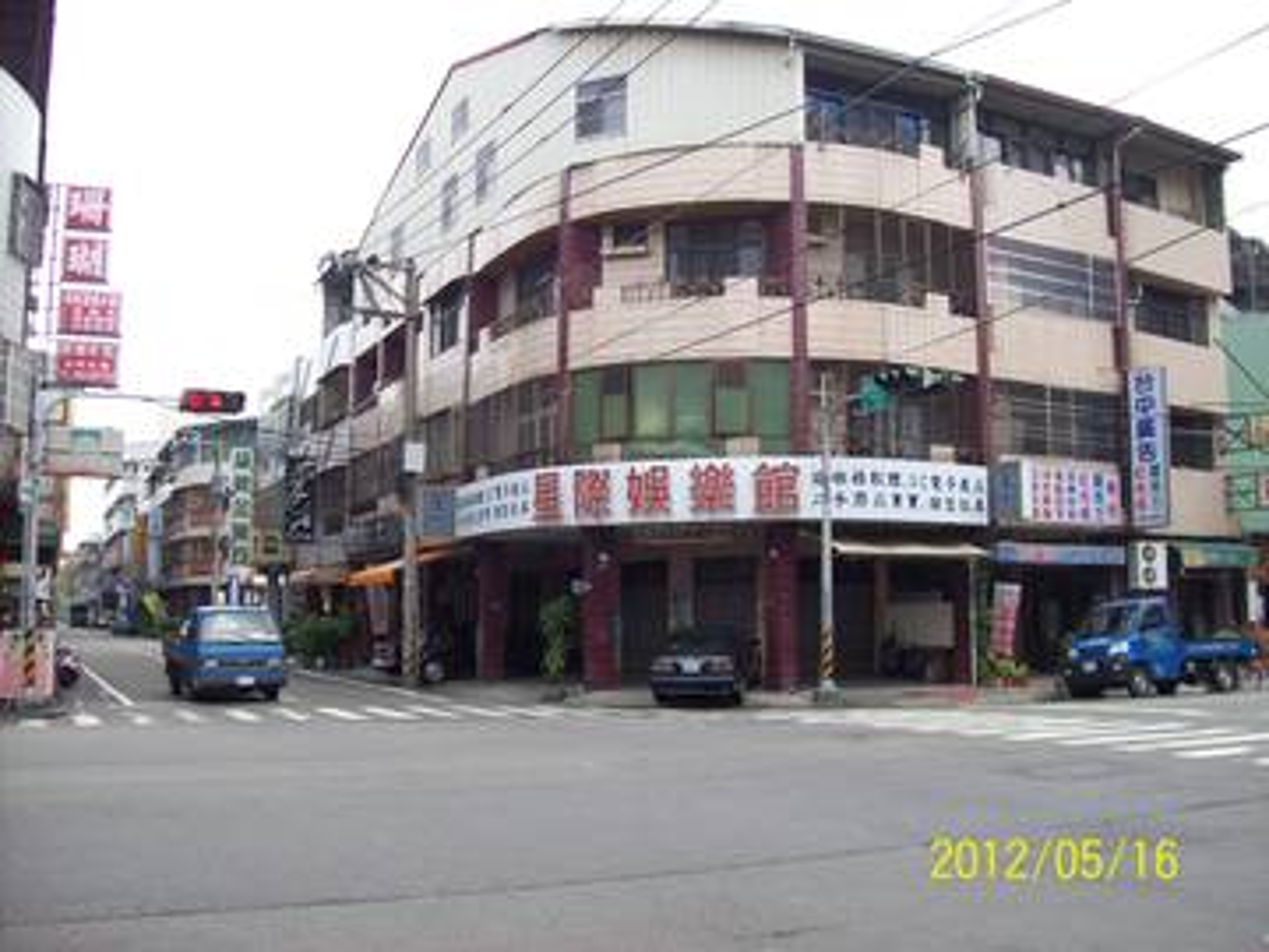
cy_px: 476
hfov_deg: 51.4
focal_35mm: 36
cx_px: 634
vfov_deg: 39.7
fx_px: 1320
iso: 80
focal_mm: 6
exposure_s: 1/514
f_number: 2.7
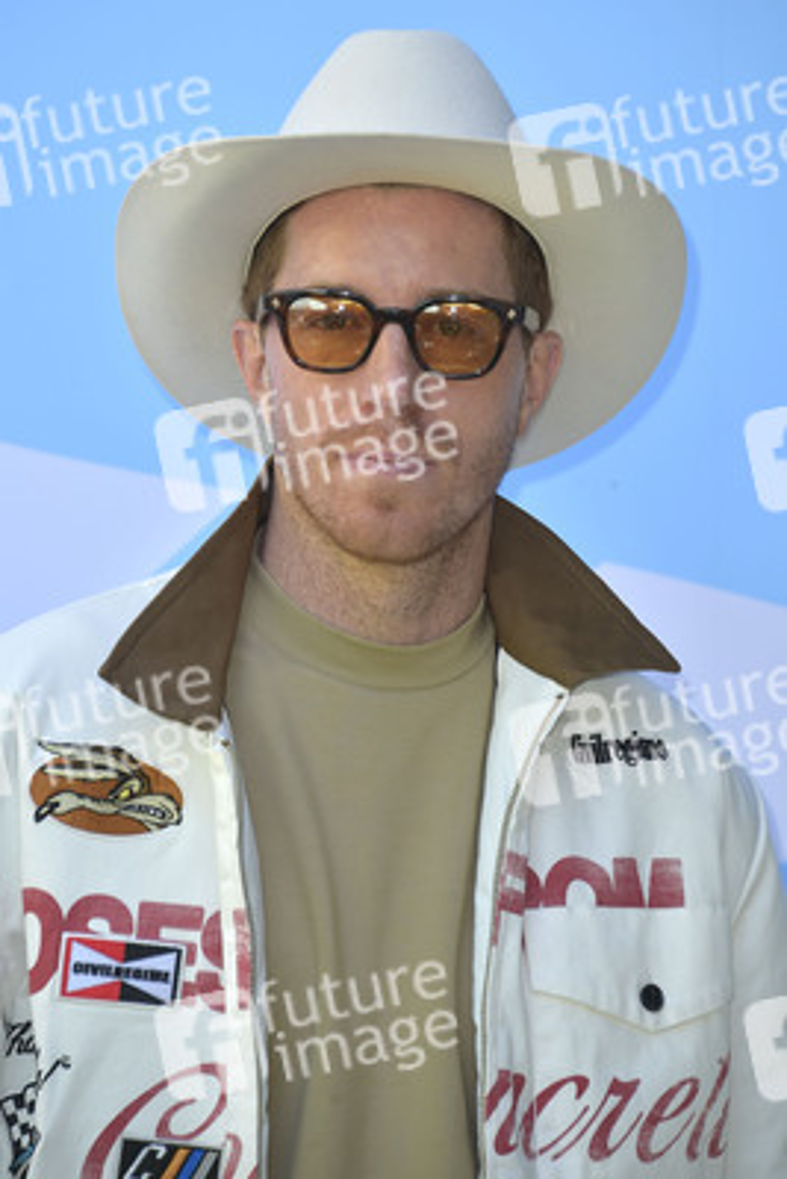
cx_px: 394
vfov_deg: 8.9
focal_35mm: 230
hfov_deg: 6.0
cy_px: 590
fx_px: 7535
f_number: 6.3
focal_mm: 230
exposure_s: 1/250
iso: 320
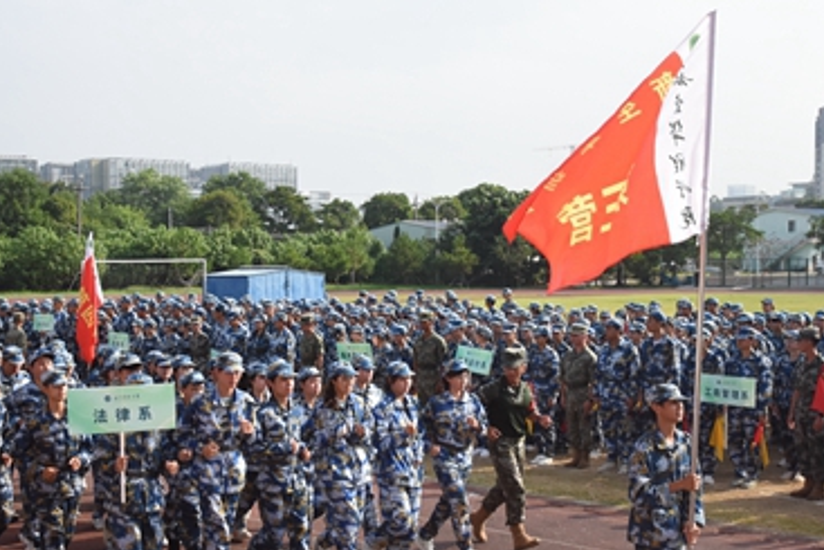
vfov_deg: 22.4
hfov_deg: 32.9
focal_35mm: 61
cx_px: 339
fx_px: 1391
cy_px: 315
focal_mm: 27
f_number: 4
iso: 1000
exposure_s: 1/6400
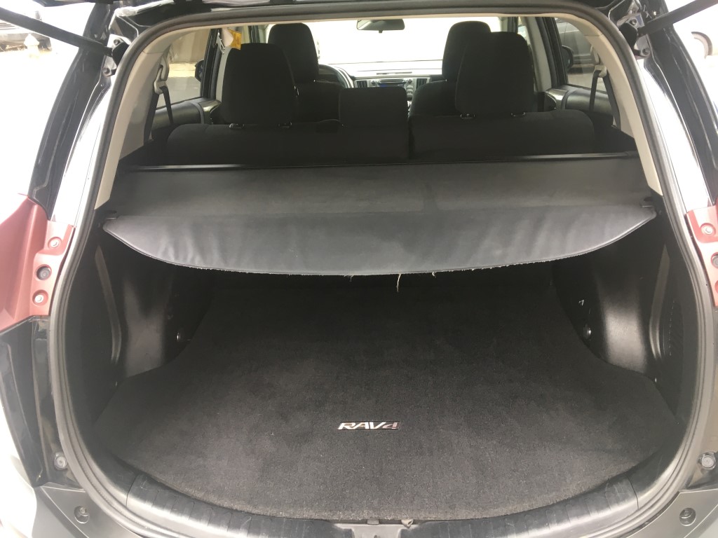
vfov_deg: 48.2
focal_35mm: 29
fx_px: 602
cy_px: 269
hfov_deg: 61.7
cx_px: 359
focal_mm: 4.15
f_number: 2.2
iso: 50
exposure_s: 1/30
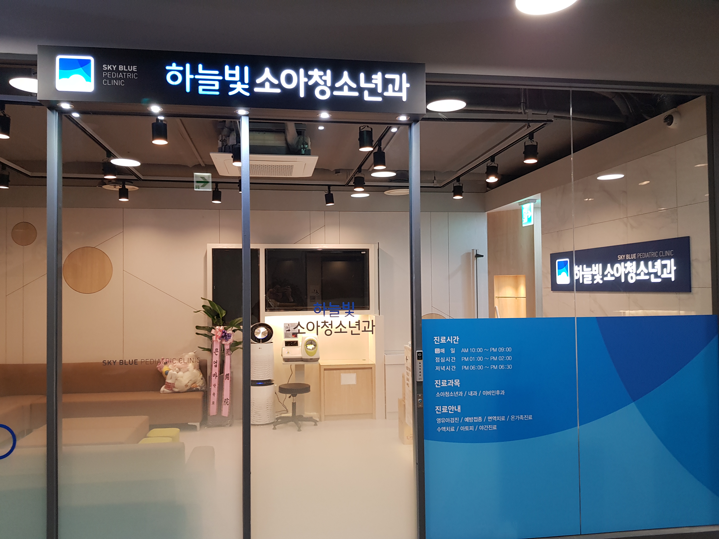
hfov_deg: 67.3
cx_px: 360
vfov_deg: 53.1
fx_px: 540
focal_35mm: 26
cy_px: 270
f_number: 1.7
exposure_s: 1/60
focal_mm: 4.3
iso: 125
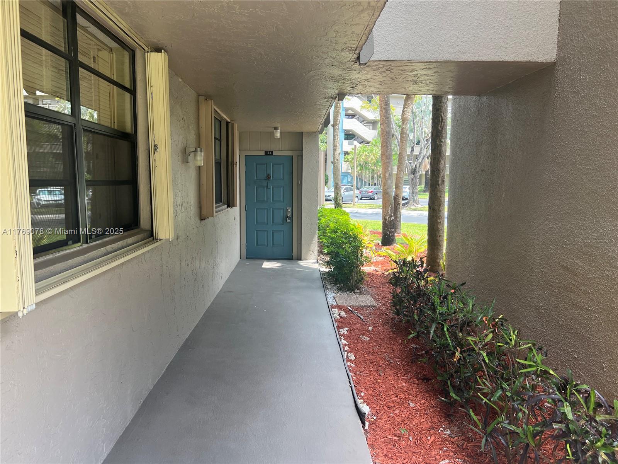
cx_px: 309
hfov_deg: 67.3
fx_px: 464
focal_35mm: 26
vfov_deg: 53.1
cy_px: 232
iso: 50
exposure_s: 1/294
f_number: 1.5
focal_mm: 5.7
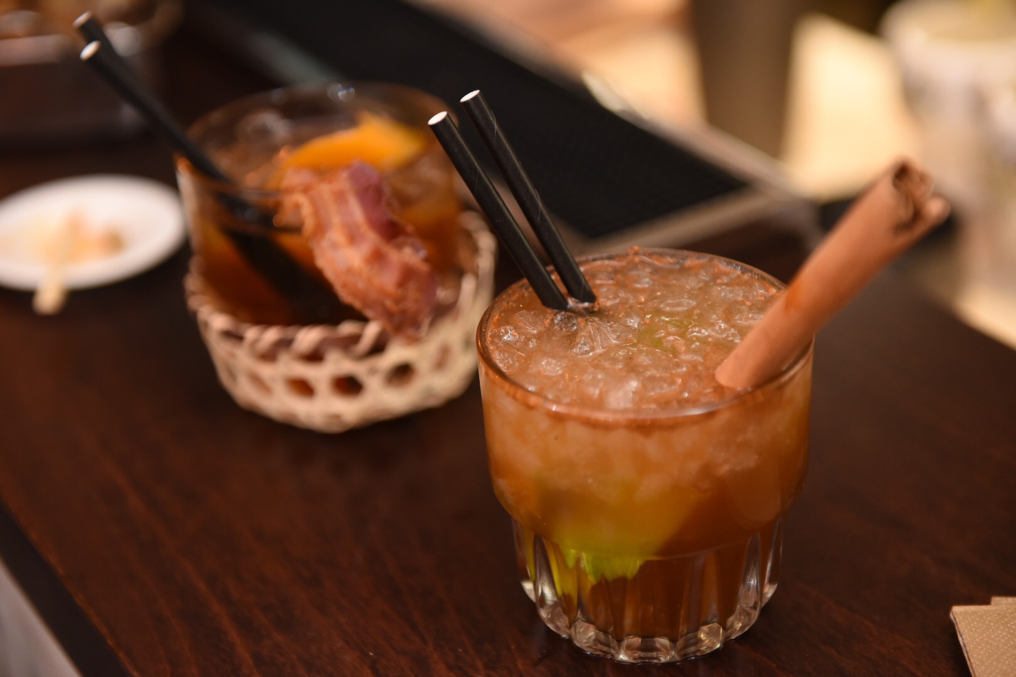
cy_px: 338
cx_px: 508
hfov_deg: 28.8
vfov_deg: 19.5
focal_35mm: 70
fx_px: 1975
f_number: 2.8
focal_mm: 70
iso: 2000
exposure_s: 1/200
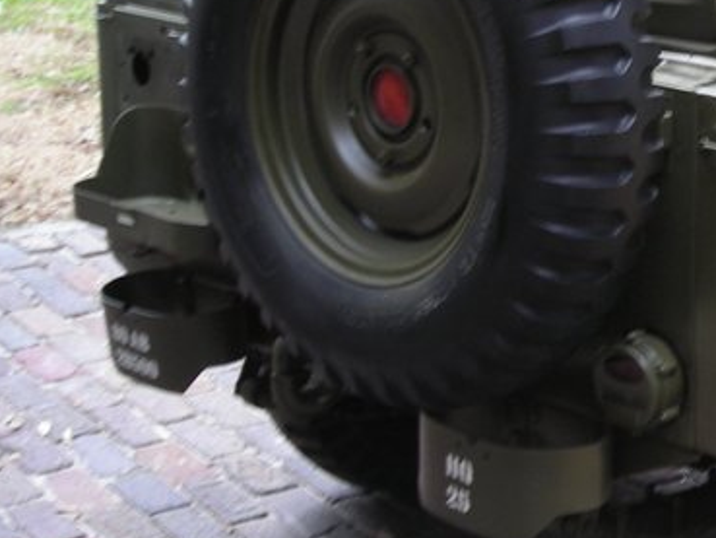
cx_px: 800
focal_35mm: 87
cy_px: 89
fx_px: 1800
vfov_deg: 16.8
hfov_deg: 21.3
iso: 83
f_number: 3.2
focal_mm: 6.3
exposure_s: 1/29.8
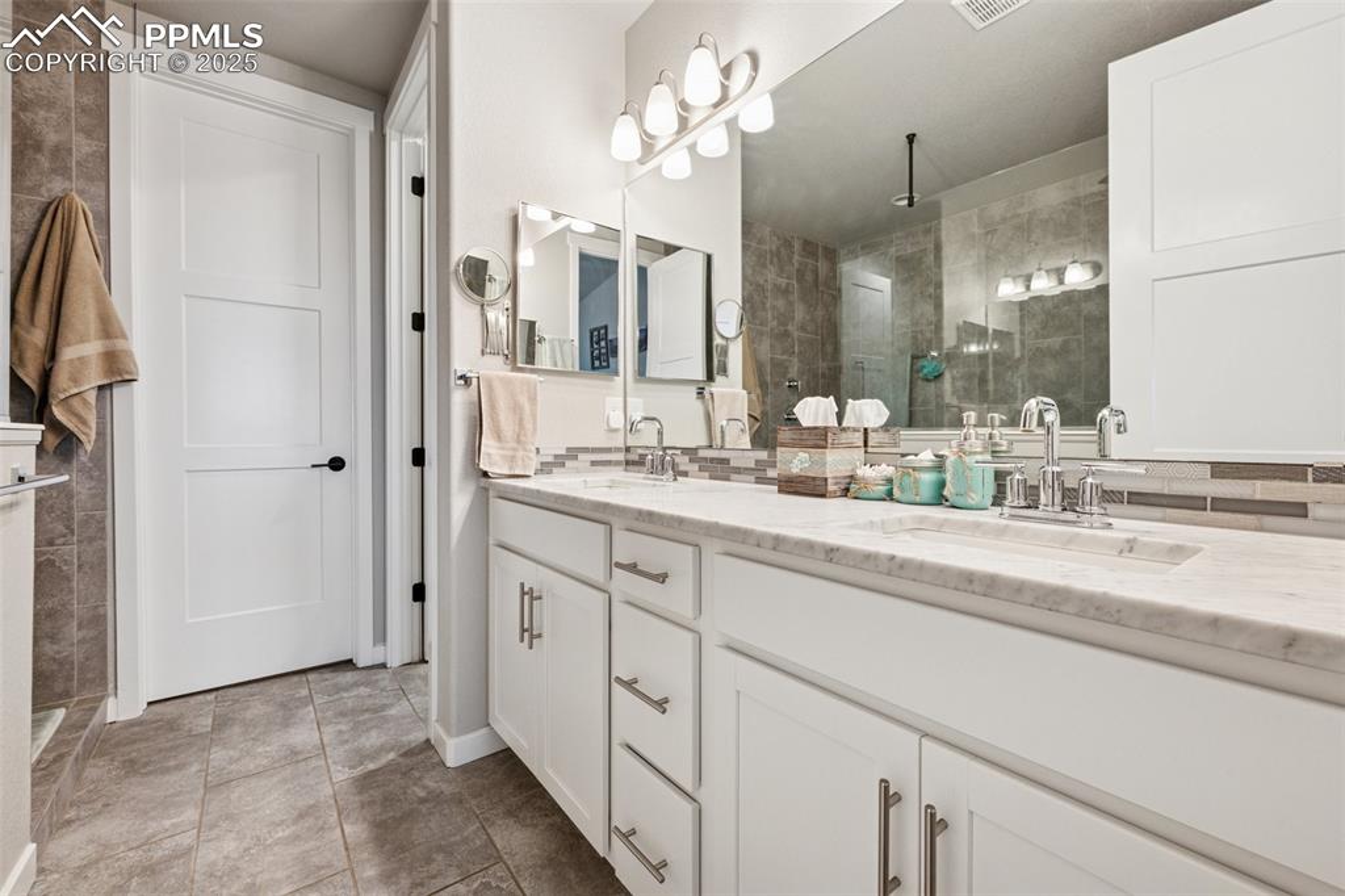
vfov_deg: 77.3
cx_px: 672
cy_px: 448
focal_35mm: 15
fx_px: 560
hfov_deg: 100.4
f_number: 11
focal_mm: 15
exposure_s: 1/8
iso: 800
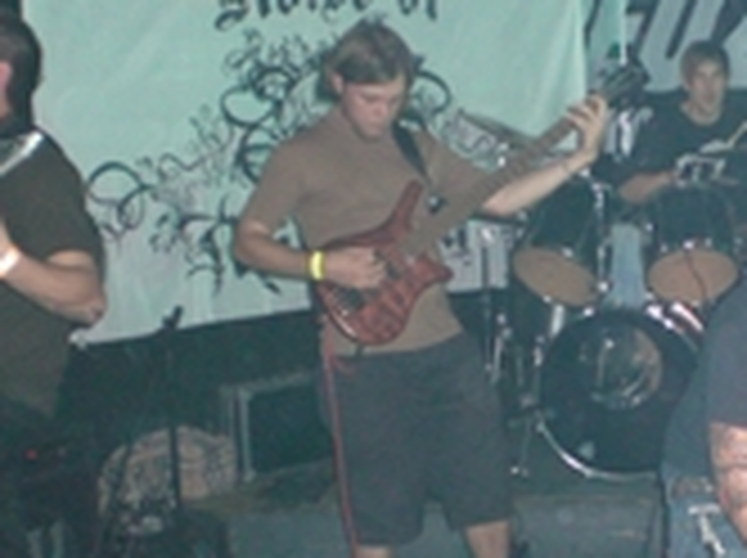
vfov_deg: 18.3
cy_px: 428
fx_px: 1724
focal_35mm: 80
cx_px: 652
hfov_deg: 23.9
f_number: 3.1
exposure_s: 1/60
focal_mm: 6.3
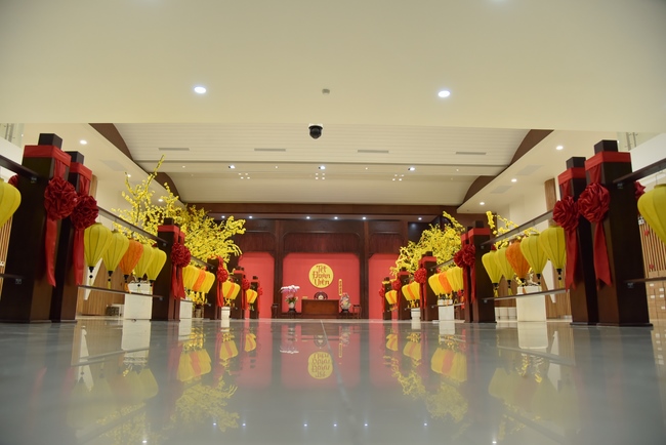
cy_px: 222
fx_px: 444
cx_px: 333
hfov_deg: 73.7
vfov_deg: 53.2
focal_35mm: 24
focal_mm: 24
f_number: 5.6
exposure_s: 1/50
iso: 500
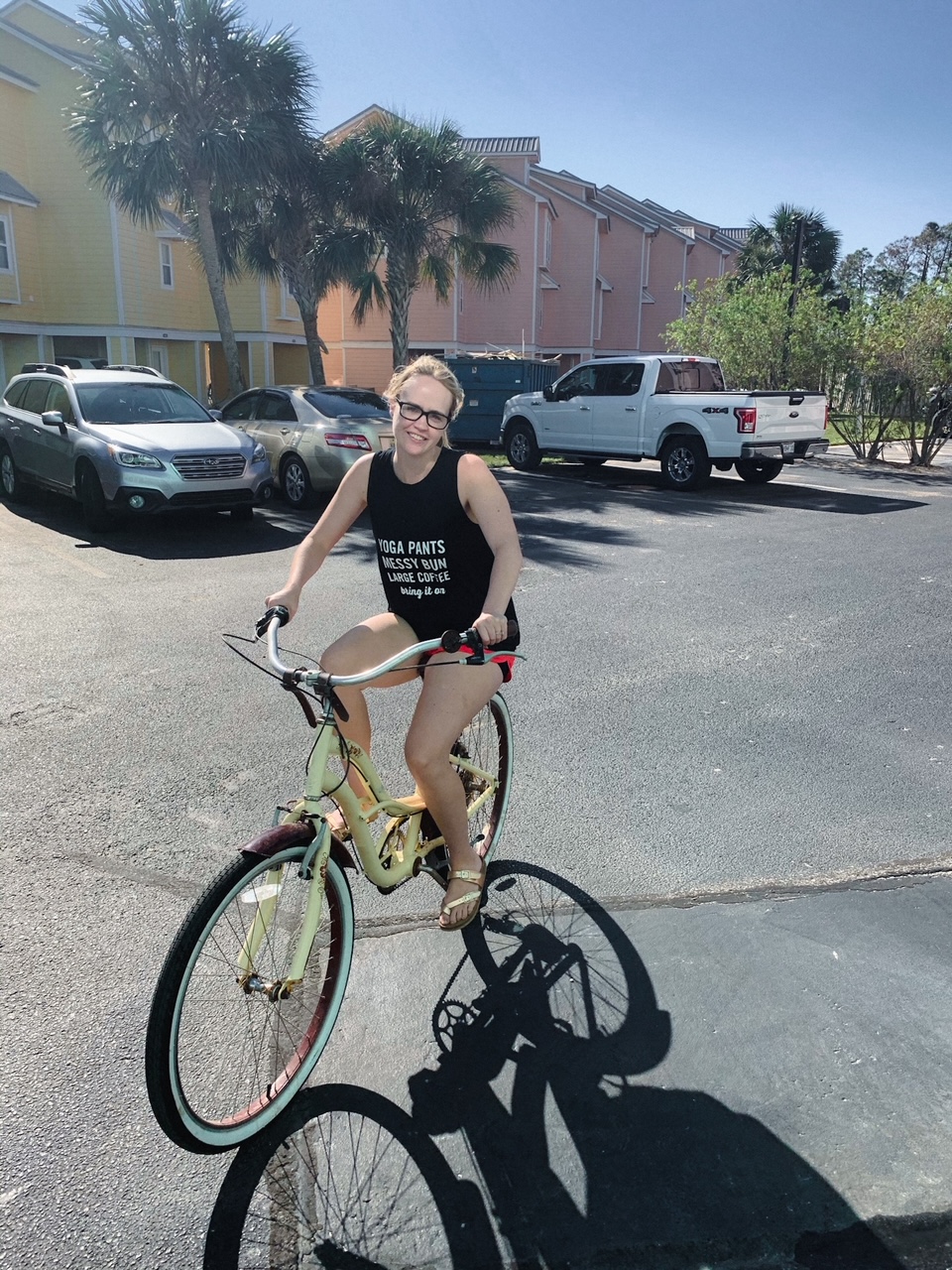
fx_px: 953
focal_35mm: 26
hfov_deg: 53.1
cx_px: 476
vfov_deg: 67.3
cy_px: 635
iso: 25
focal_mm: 4.25
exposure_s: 1/1900
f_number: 1.8
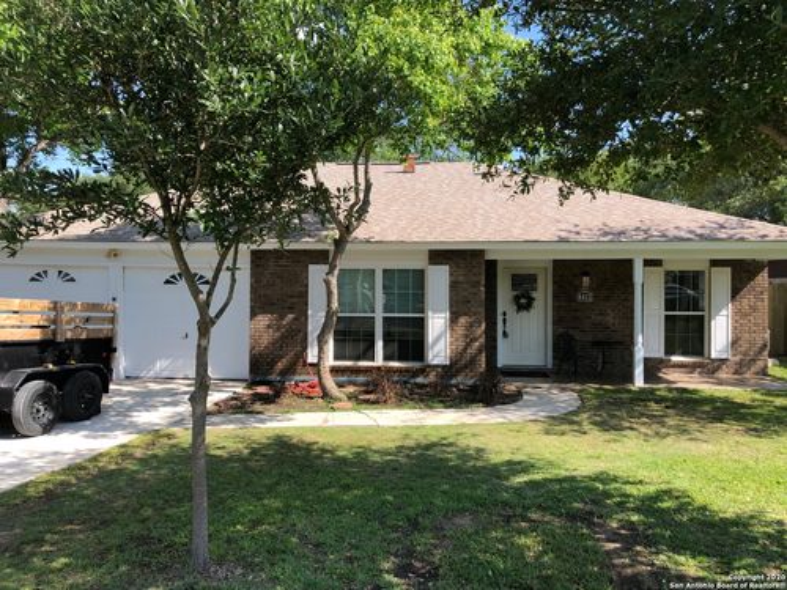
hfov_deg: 63.4
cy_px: 295
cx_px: 394
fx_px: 637
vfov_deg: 49.7
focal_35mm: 28
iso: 20
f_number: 1.8
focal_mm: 4
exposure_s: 1/759
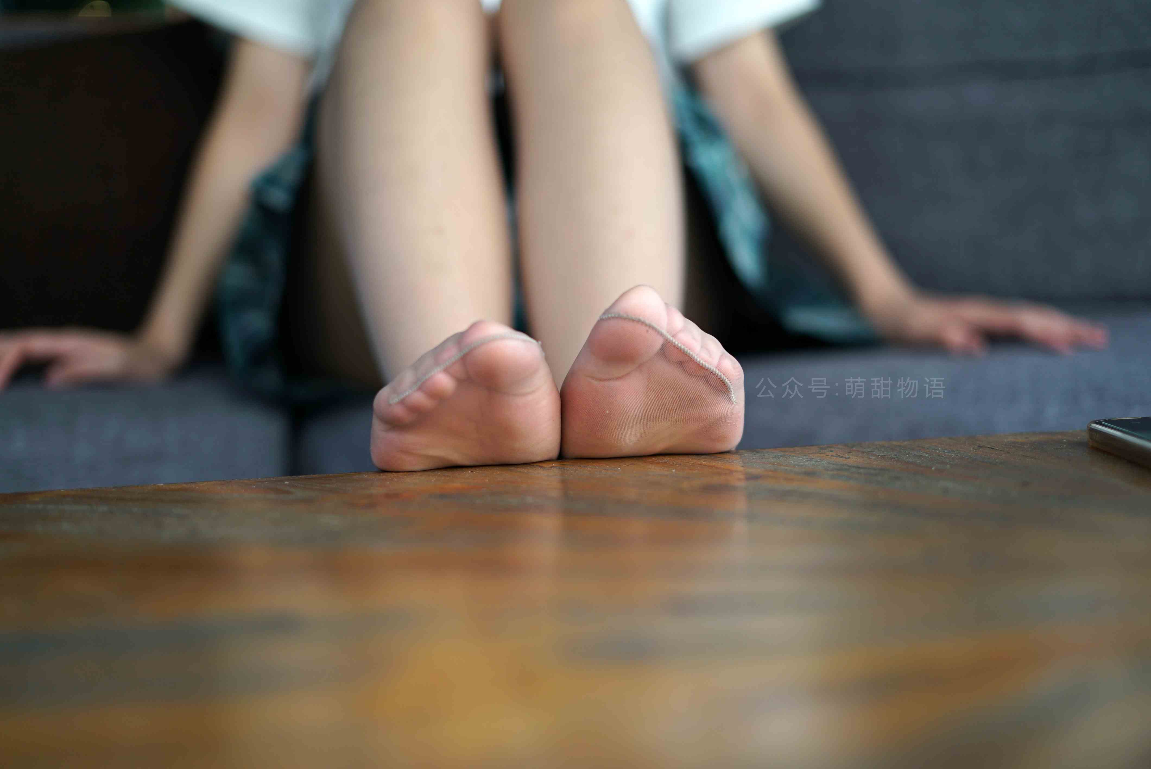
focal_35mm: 50
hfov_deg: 39.6
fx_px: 1599
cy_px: 384
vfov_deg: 27.0
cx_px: 576
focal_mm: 50
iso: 200
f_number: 2
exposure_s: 1/125
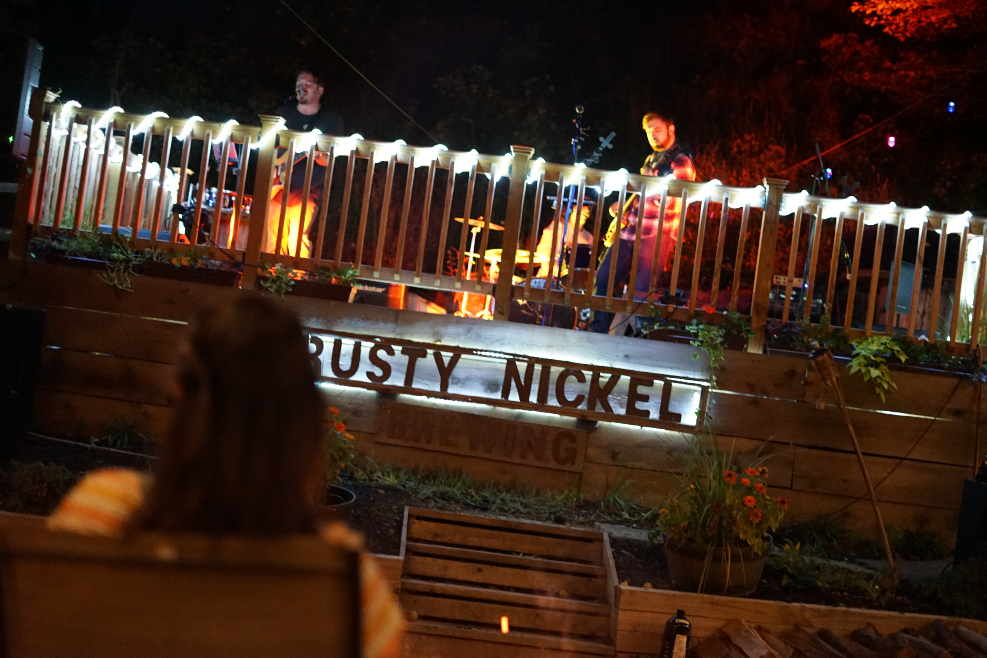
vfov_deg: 27.0
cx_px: 494
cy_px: 329
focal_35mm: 50
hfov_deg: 39.6
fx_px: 1371
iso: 6400
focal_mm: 50
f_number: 2
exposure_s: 1/60
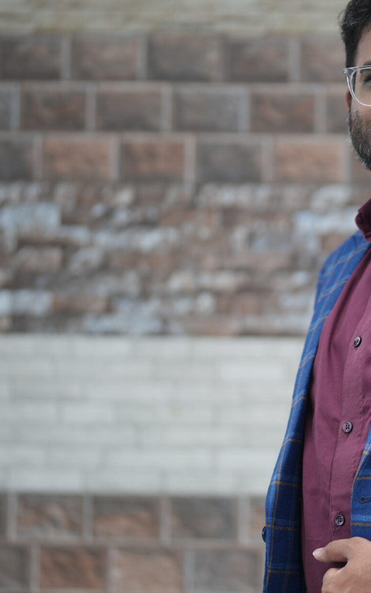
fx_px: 1715
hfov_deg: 12.2
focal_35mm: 106
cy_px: 278
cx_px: 372
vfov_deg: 19.6
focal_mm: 50
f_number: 1.4
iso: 100
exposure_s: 1/1000
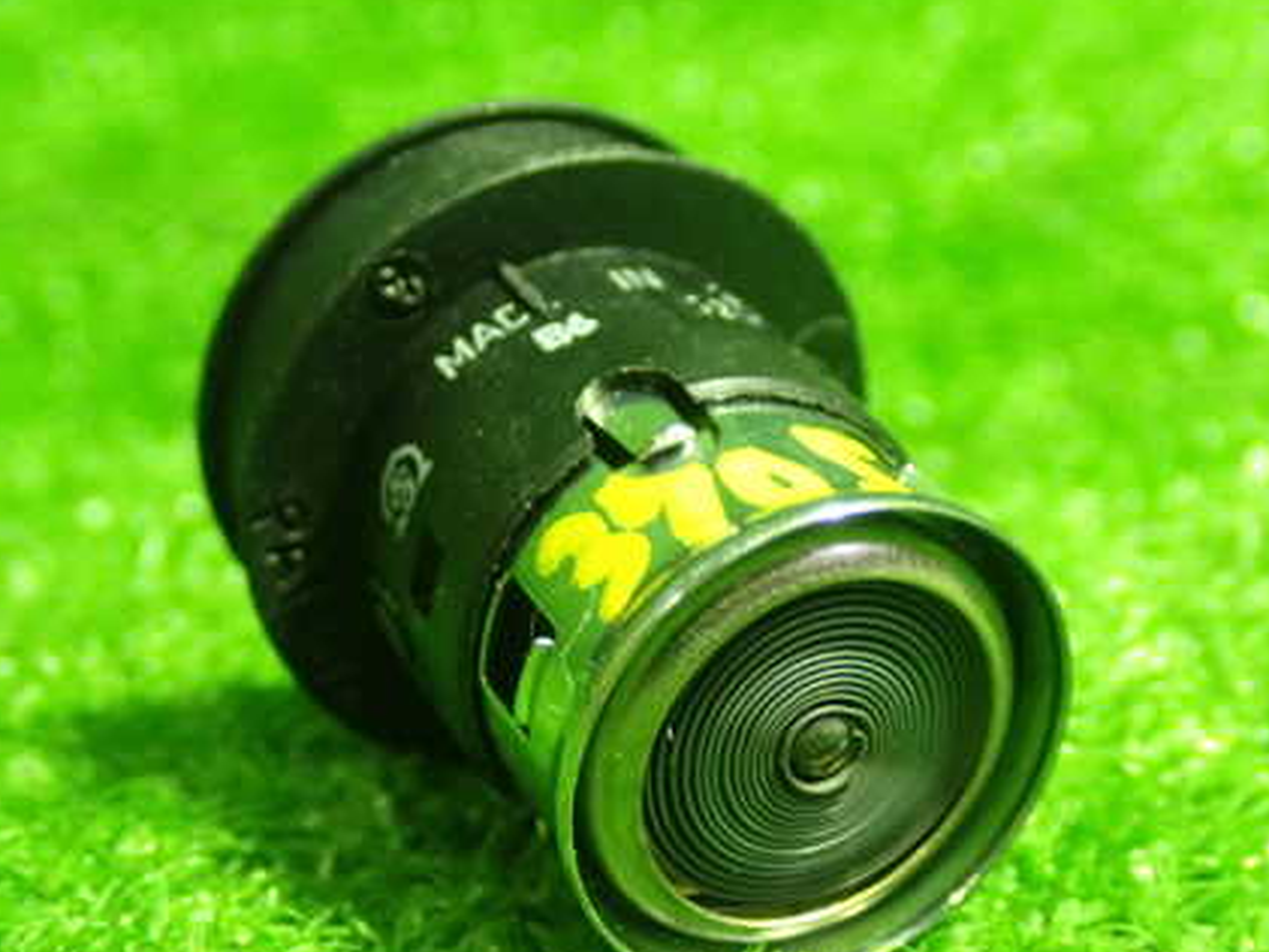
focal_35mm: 77
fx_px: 2824
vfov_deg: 19.1
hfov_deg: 25.3
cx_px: 711
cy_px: 563
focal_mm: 9.65
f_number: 3.3
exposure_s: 1/15
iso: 800
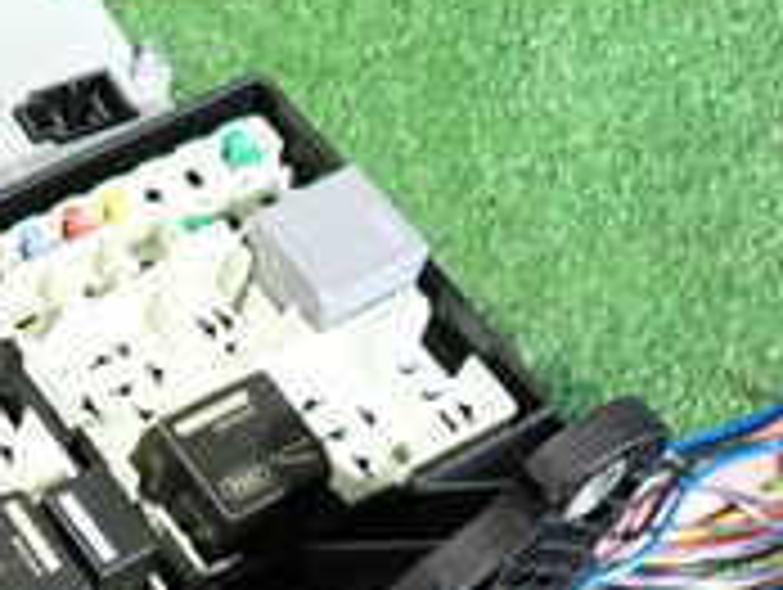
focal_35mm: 86
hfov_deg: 21.1
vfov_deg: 16.6
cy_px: 662
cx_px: -166
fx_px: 1948
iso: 640
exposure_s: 1/30
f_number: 2
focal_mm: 4.5
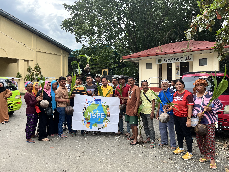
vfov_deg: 53.1
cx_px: 114
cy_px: 86
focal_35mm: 26
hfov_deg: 67.3
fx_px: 172
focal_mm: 5.1
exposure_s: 1/121
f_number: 1.6
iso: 50
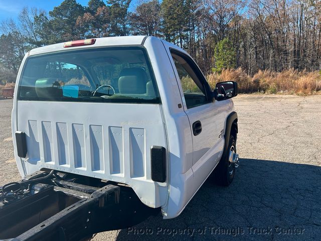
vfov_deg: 53.1
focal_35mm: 26
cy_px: 120
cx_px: 160
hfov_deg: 67.3
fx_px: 241
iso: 50
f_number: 1.5
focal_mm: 5.7
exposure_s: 1/2571
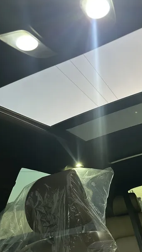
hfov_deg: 36.8
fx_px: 207
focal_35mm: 31
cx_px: 109
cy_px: 142
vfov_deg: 62.4
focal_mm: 6.86
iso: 500
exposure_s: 1/60
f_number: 1.78
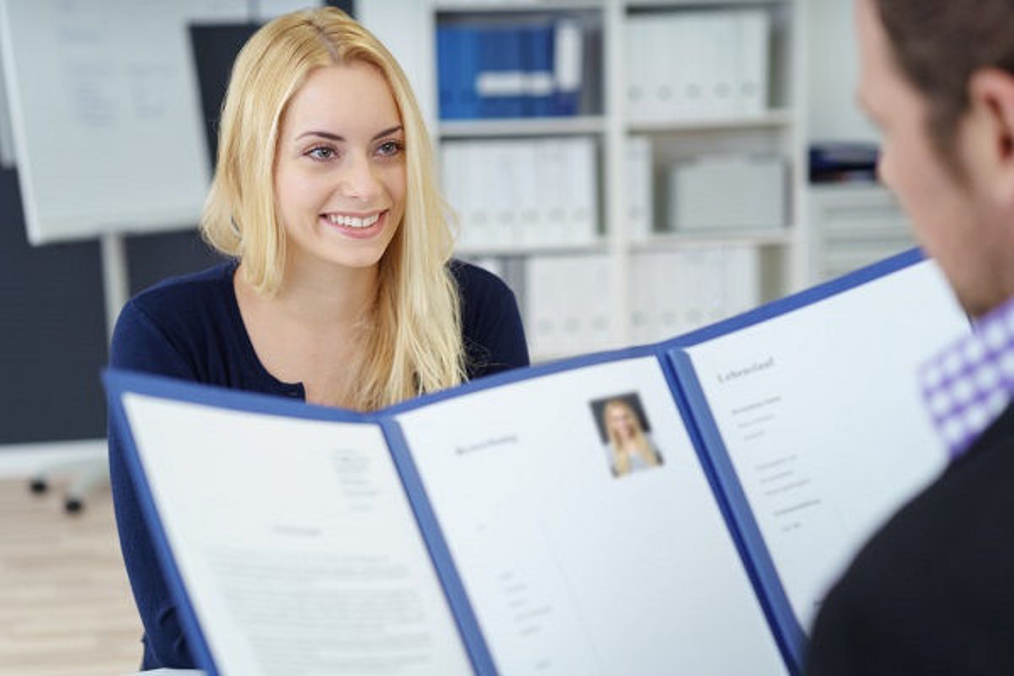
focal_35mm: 55
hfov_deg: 36.2
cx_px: 507
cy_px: 338
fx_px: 1549
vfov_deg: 24.6
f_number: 2.5
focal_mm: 55
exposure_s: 1/200
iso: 100
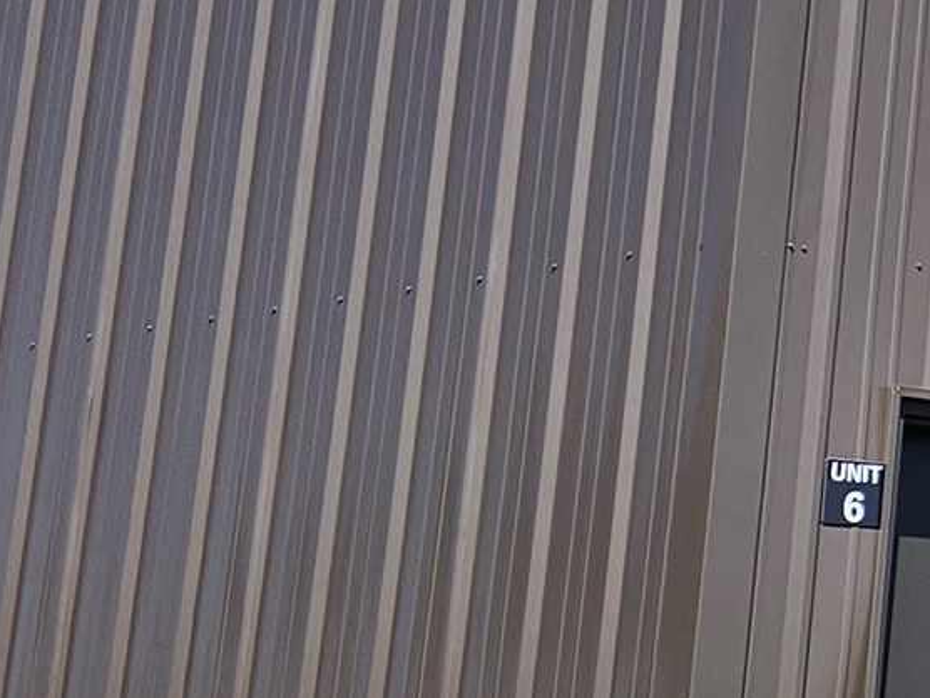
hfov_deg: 12.1
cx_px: 2297
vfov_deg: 11.6
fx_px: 3412
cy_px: 184
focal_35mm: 127
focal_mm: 6.3
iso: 10
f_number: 1.7
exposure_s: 1/878
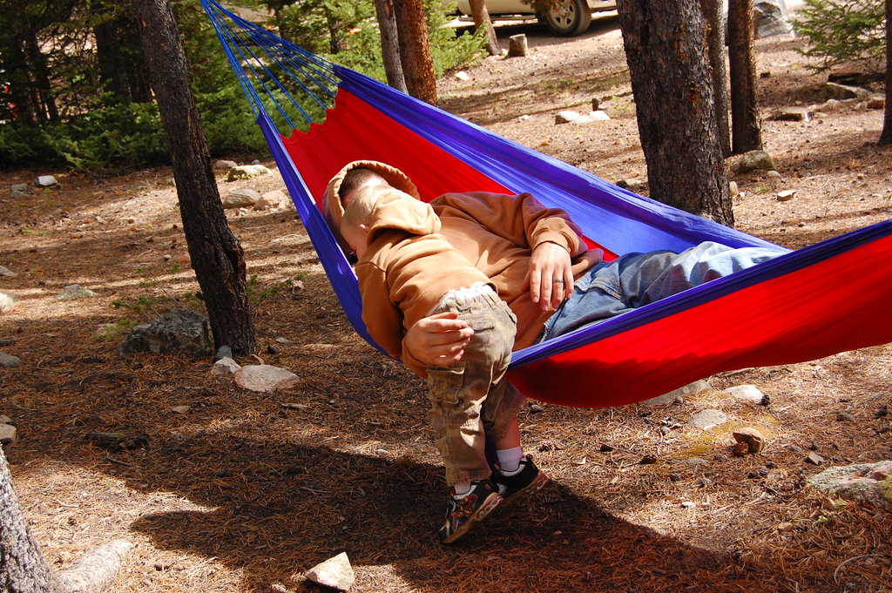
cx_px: 446
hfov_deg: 35.1
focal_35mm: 57
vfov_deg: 23.7
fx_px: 1411
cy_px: 296
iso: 400
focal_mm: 38
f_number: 7.1
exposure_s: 1/200
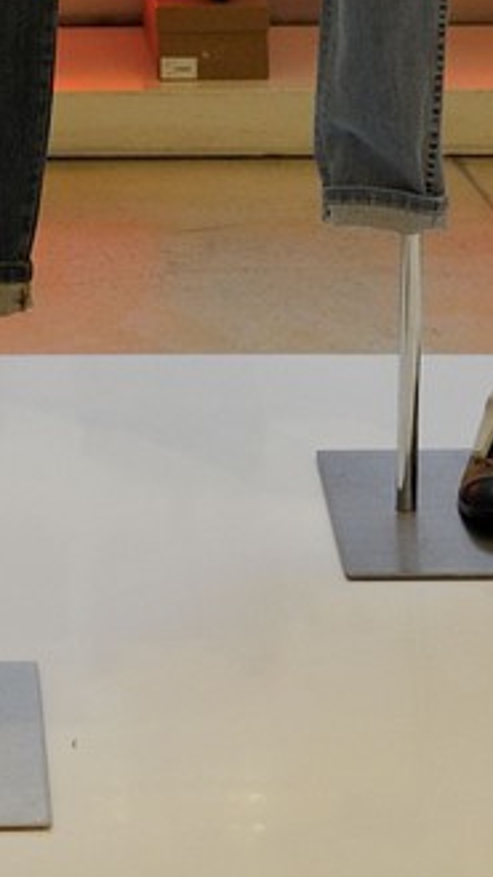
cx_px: -125
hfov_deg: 7.6
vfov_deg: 11.3
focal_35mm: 158
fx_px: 3673
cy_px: -1229
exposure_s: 1/40
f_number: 6.3
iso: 800
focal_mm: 31
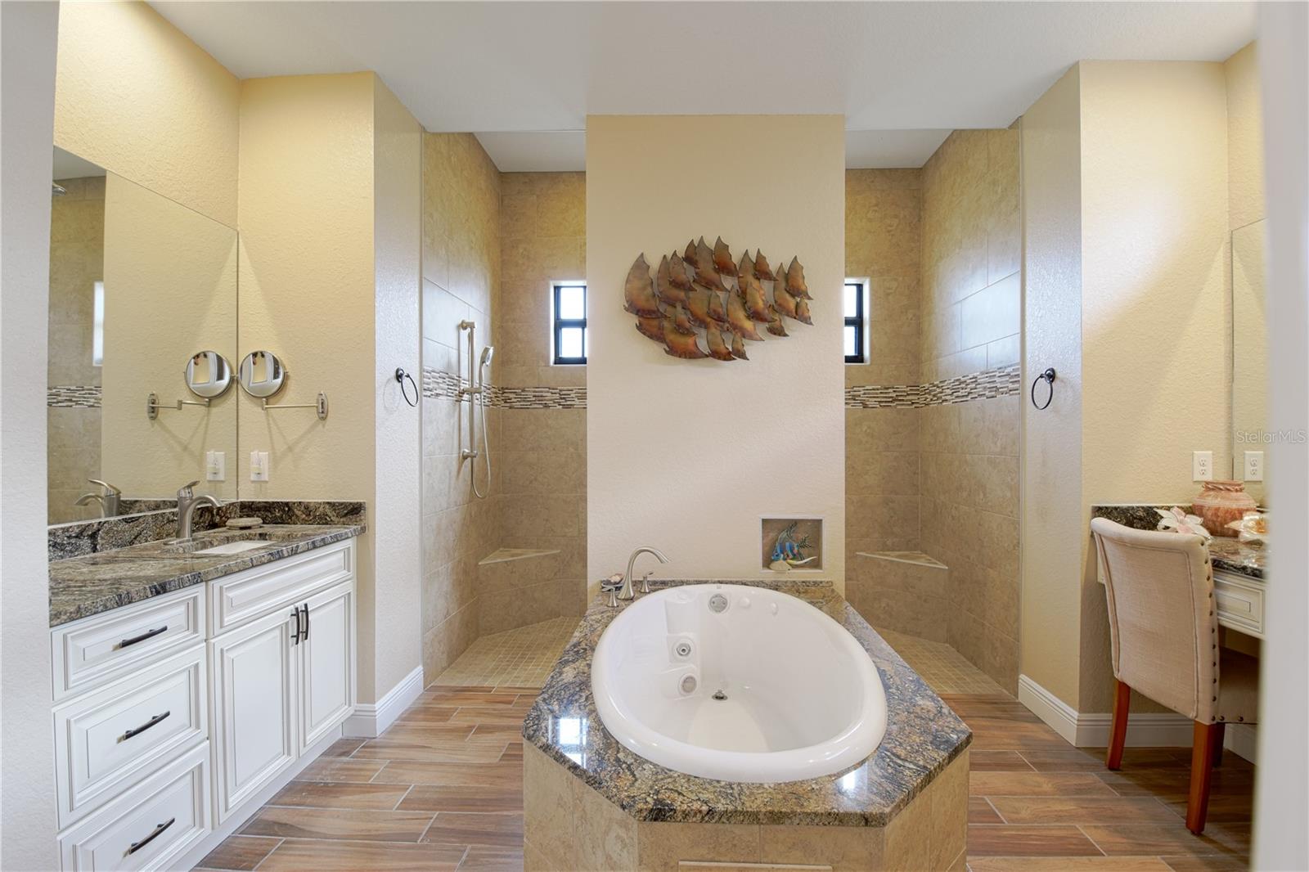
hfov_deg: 100.4
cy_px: 436
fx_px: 545
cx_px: 654
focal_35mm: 15
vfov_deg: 77.3
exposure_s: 2
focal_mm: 10
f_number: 8
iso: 200
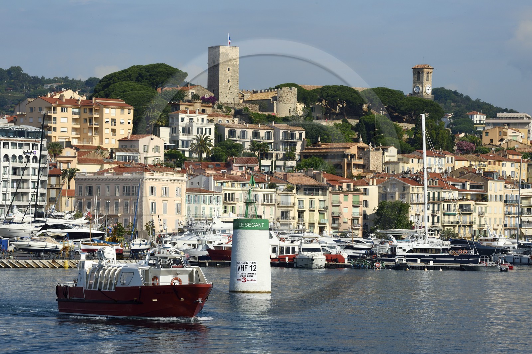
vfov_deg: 7.6
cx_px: 266
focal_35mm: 180
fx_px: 2658
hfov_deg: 11.4
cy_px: 177
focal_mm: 180
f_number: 13
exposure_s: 1/400
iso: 200
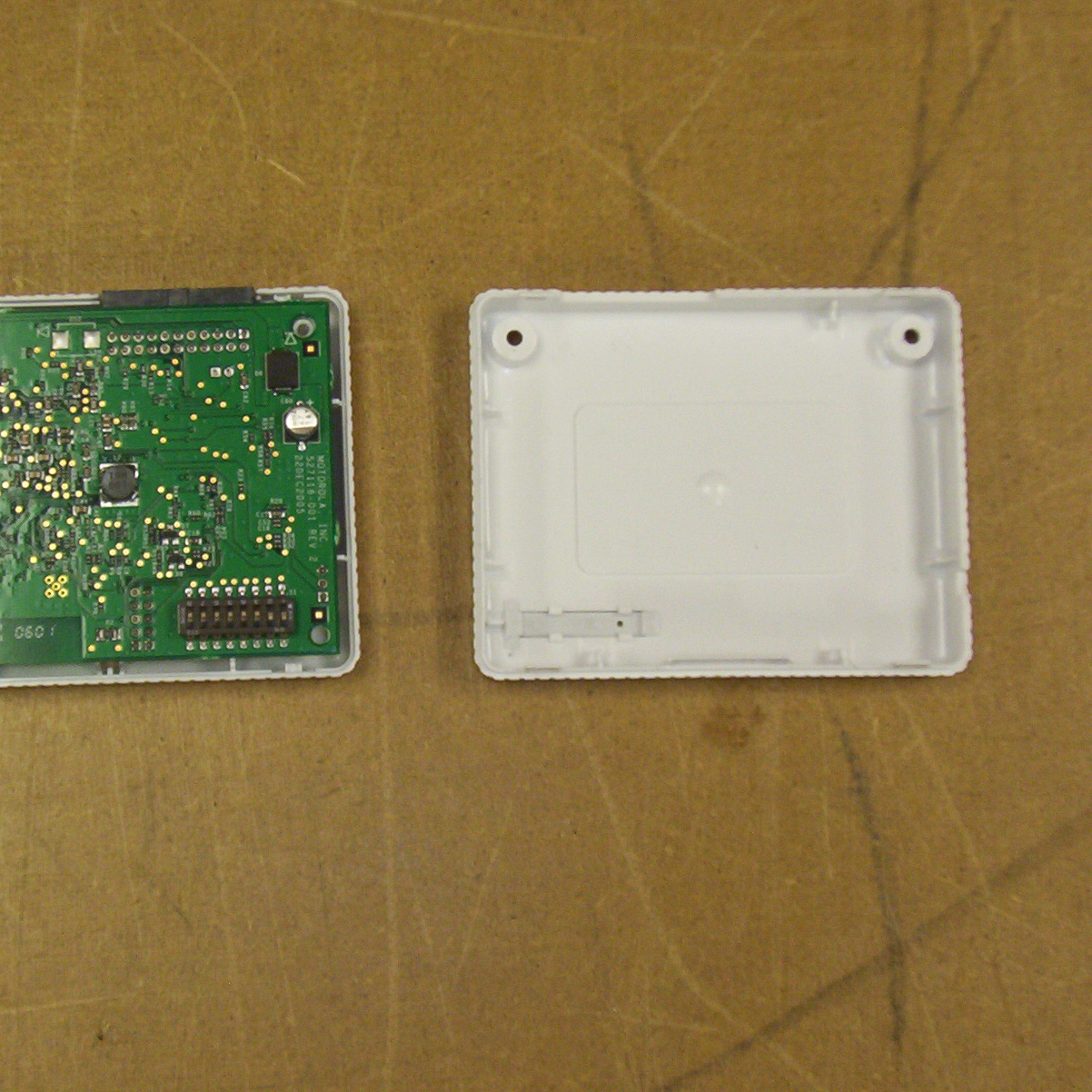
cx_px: 374
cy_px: 539
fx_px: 2748
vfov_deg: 22.5
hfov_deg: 22.4
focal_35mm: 77
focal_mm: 9.98
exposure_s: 1/46.6
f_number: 3.54
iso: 140
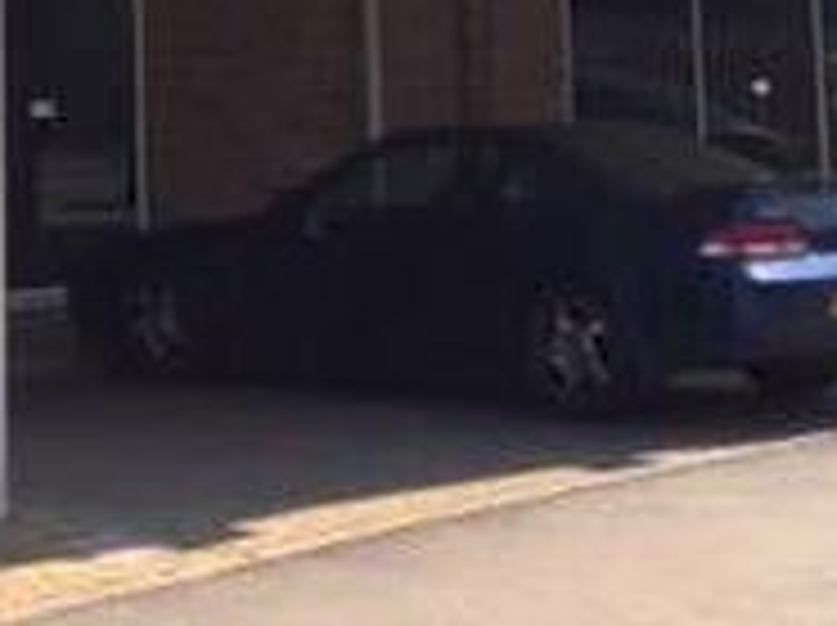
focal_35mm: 132
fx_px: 3188
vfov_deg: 10.6
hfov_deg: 14.7
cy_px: -426
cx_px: -50
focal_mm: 4.28
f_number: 2.4
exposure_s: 1/876
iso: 50
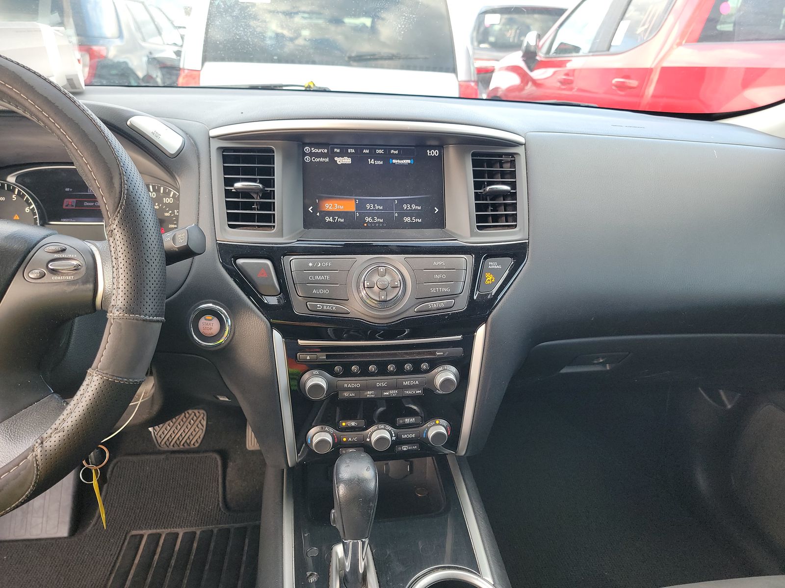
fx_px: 544
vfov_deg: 56.8
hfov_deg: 71.6
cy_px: 294
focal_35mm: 24
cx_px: 392
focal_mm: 6.7
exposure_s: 1/59
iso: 145
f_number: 1.8
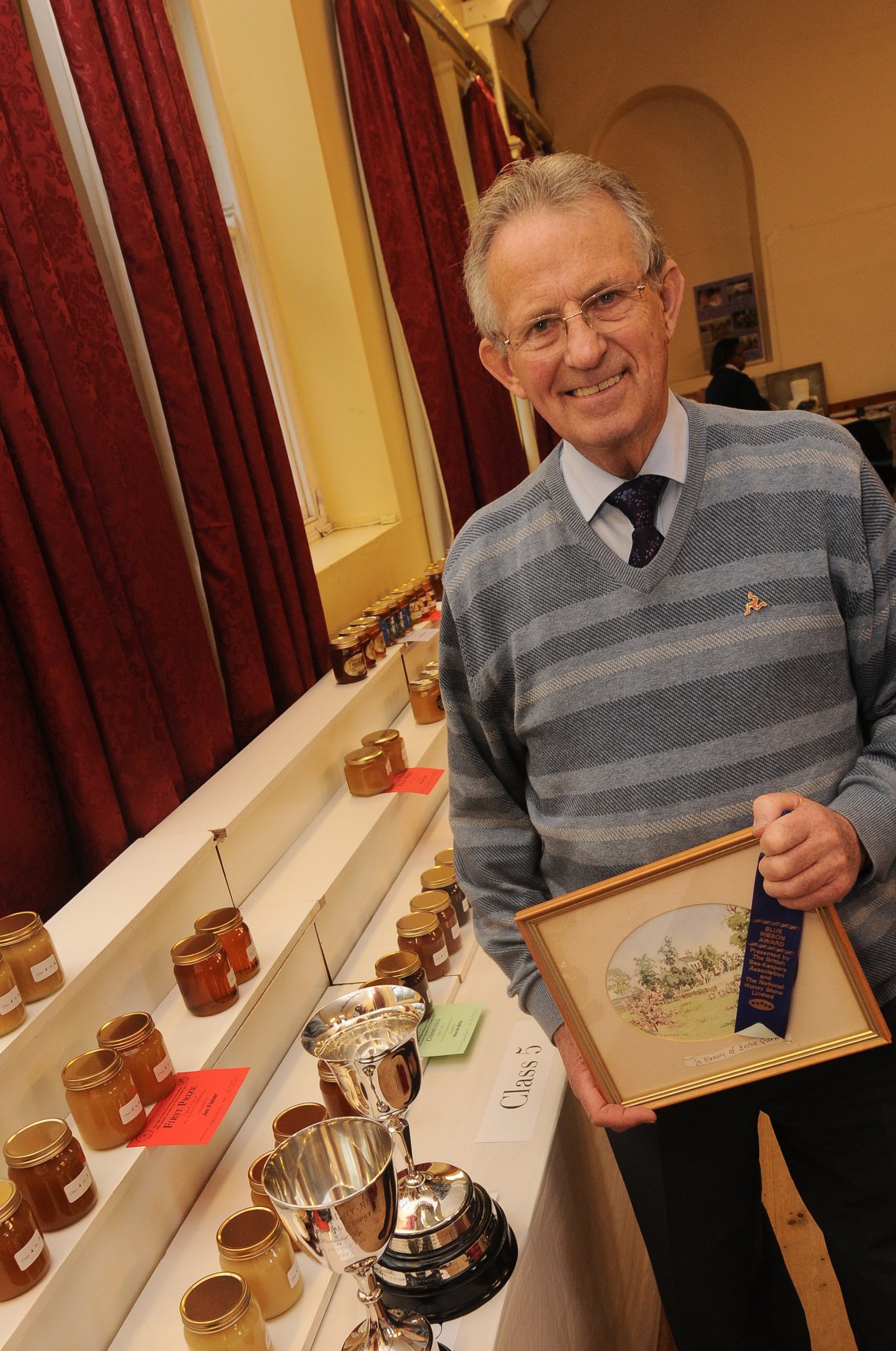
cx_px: 453
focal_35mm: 31
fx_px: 1146
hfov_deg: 42.7
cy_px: 806
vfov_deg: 60.5
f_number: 5
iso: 400
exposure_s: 1/60
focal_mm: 17
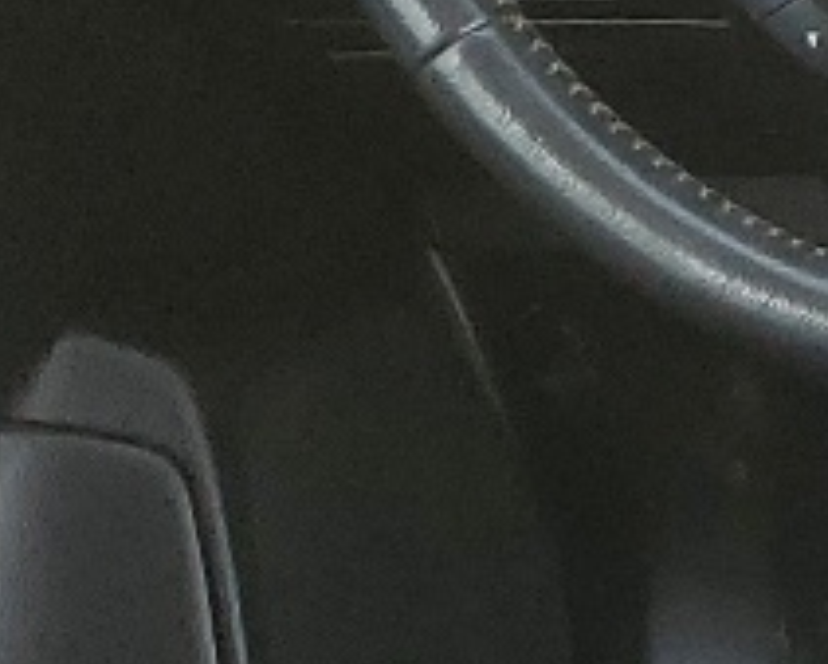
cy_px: 711
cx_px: 2617
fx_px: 4707
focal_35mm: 192
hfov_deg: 8.3
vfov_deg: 8.0
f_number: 1.5
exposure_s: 1/244
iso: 50
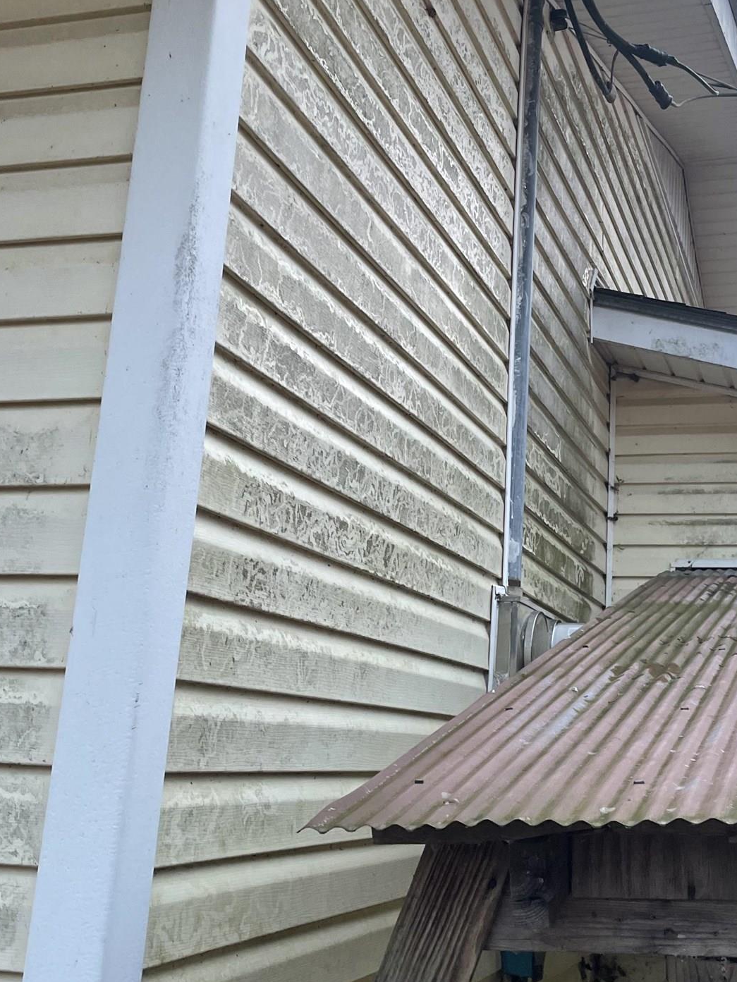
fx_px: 1220
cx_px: 499
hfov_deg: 33.3
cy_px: 460
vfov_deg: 43.8
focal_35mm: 43
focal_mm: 4.2
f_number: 1.6
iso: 125
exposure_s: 1/104
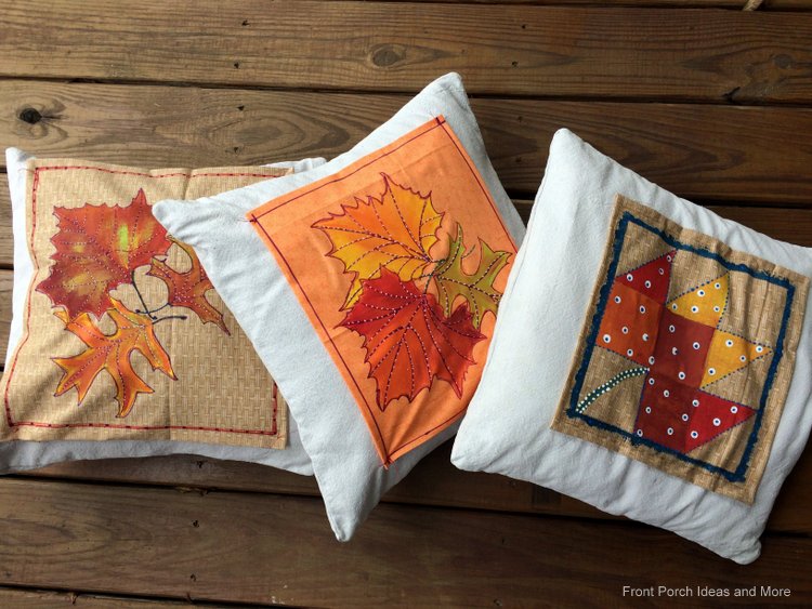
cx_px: 406
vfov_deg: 48.3
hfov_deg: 61.6
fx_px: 680
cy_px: 304
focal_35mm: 29
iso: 32
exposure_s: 1/373
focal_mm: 4.15
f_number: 2.2
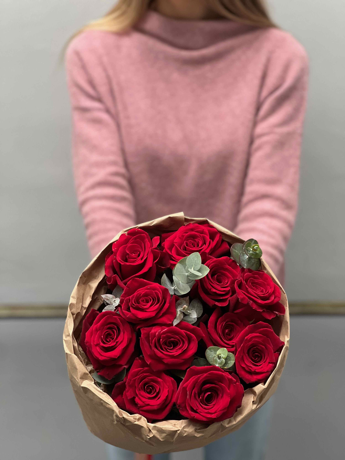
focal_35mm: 77
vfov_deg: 25.3
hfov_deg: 19.1
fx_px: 1023
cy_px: 230
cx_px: 172
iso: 250
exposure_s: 1/112
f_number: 2.8
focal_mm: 9
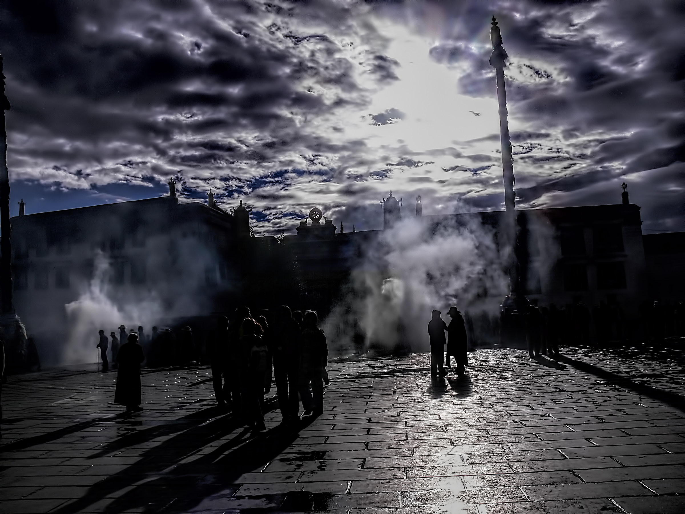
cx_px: 342
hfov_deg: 52.6
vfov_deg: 40.7
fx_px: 693
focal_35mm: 35
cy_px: 257
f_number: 10
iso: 100
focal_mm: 7.4
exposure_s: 1/1000
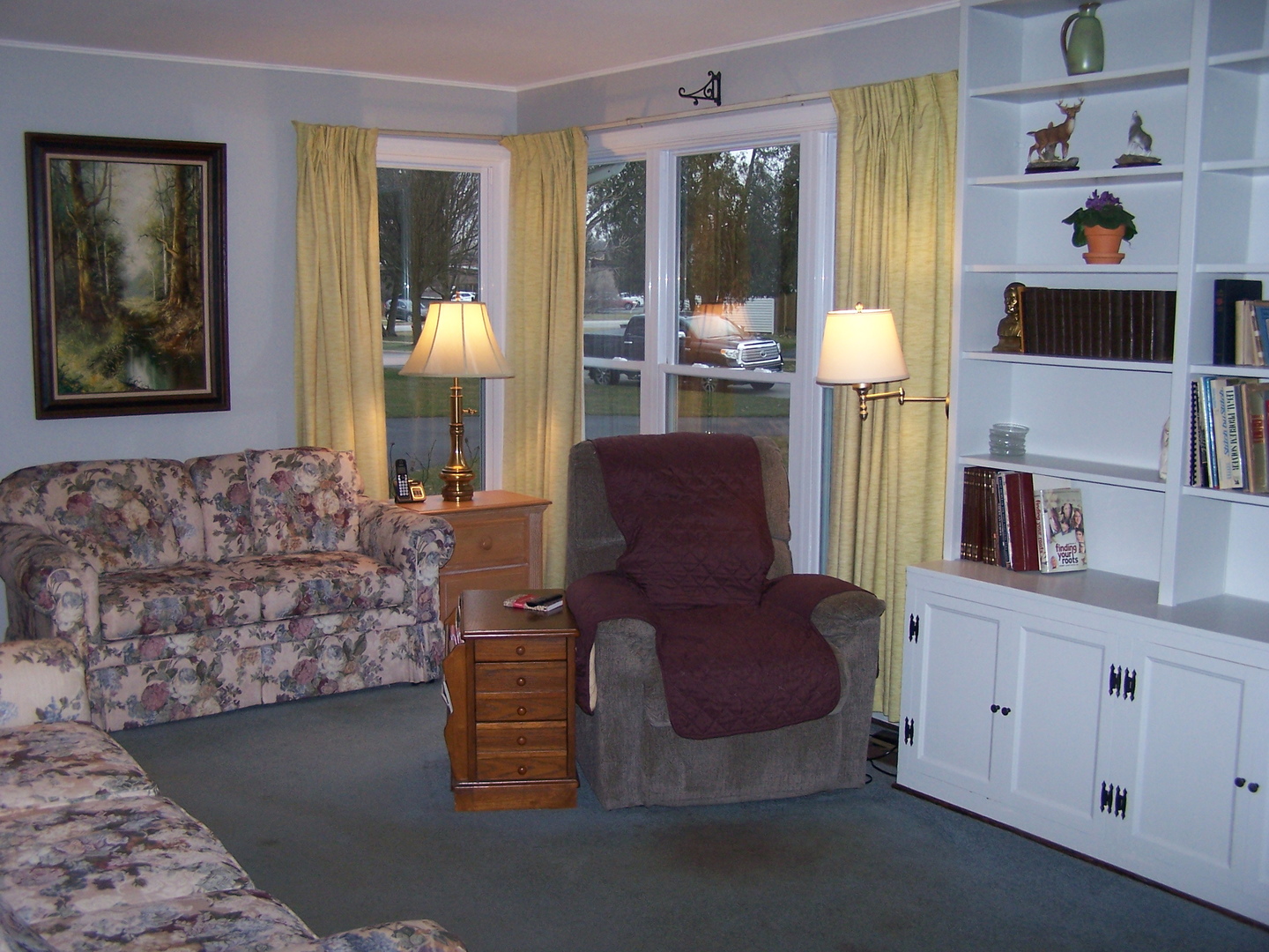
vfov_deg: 37.7
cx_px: 634
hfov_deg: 49.0
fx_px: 1393
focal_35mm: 38
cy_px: 476
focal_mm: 6.3
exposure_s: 1/60
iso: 140
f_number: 2.8
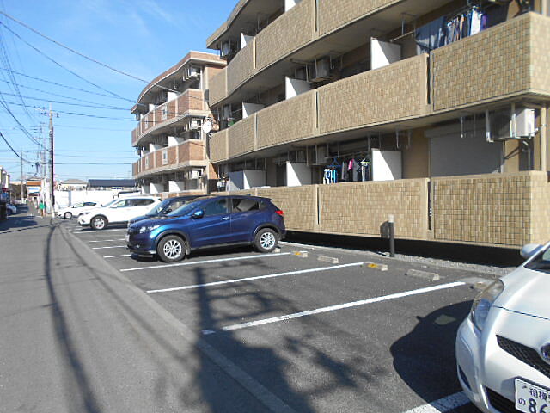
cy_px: 206
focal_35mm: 26
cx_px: 275
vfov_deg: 53.1
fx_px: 413
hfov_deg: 67.3
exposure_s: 1/800
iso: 80
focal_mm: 4.6
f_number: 3.2
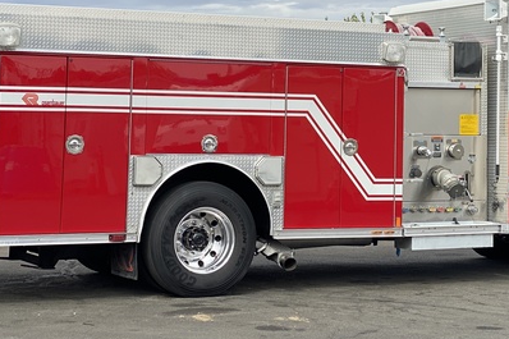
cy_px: -7
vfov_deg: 12.7
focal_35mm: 106
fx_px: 1498
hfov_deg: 19.2
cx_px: 327
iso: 20
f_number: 2
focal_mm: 6
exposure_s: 1/533
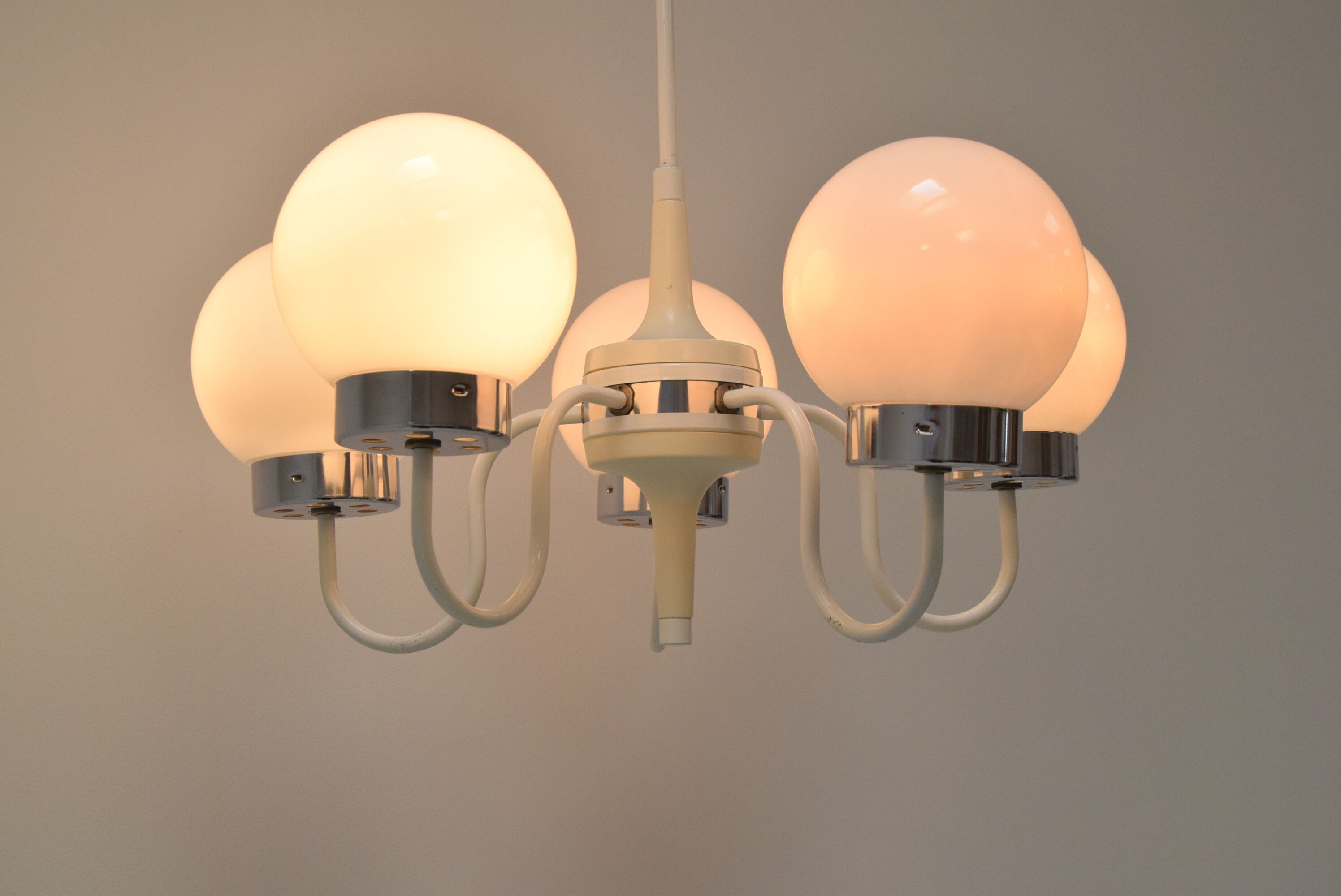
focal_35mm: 60
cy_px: 448
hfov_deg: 33.4
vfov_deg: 22.7
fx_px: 2237
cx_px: 670
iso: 1600
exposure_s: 1/320
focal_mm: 40
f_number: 9
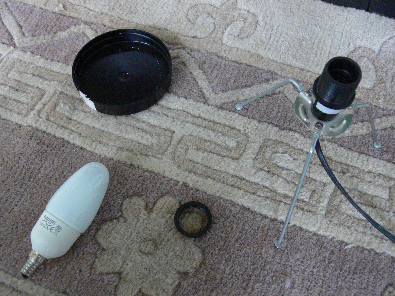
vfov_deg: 40.7
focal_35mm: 35
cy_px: 148
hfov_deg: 52.6
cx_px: 198
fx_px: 399
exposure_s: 1/10
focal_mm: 7.4
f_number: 2.8
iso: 200
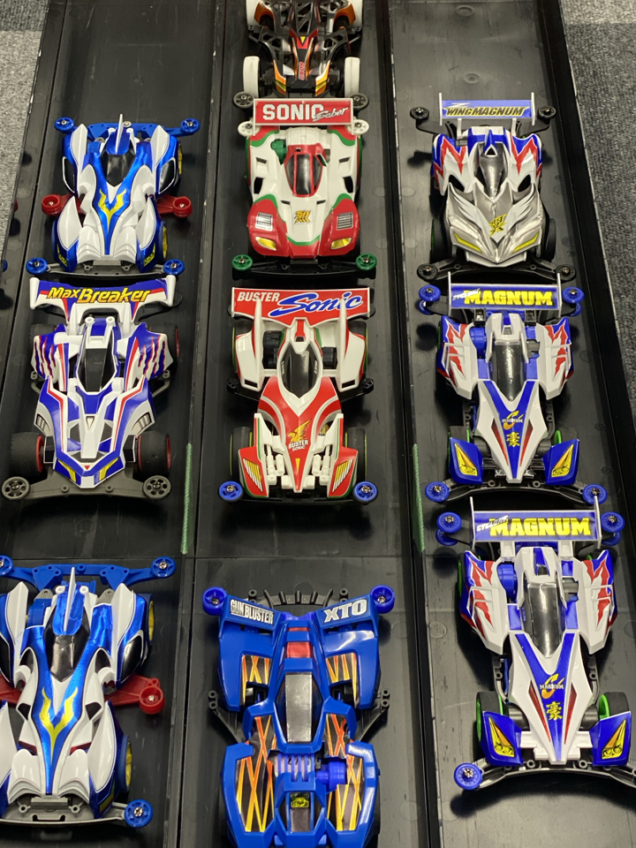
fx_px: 1592
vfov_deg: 29.8
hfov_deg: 22.6
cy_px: 401
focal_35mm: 65
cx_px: 293
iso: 200
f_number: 2
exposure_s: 1/100
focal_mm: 6
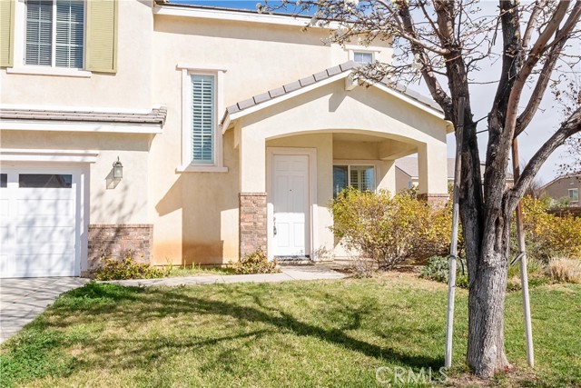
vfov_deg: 43.6
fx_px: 484
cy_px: 194
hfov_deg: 61.9
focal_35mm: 30
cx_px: 290
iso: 800
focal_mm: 20
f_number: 22
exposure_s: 1/250
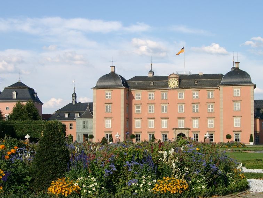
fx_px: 517
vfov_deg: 21.6
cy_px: 100
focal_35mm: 68
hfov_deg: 28.6
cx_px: 139
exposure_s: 1/508
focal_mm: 13.35
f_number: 4
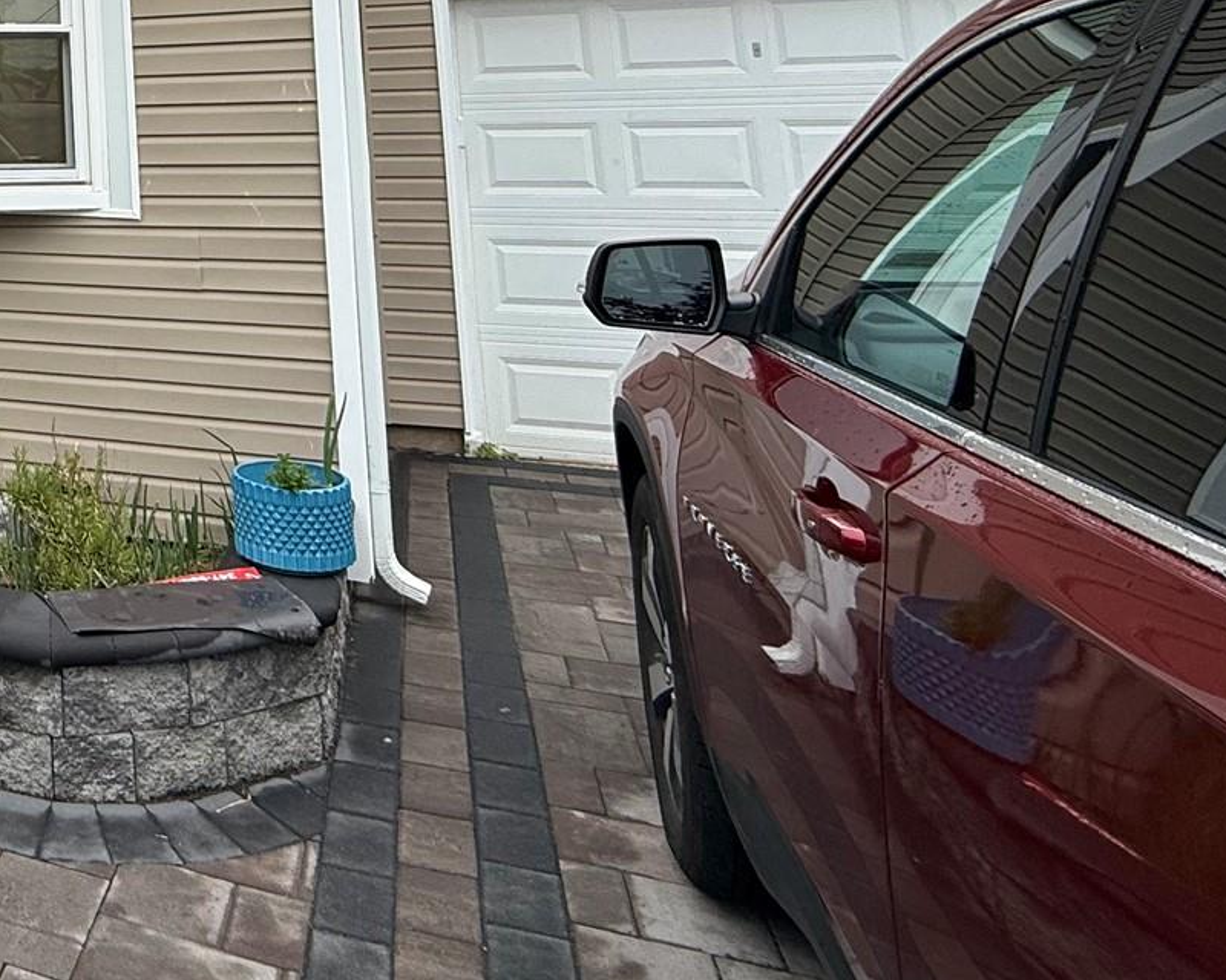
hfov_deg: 39.9
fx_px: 1270
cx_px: -176
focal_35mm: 35
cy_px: -61
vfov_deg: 36.6
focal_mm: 2.22
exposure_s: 1/607
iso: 50
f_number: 2.2
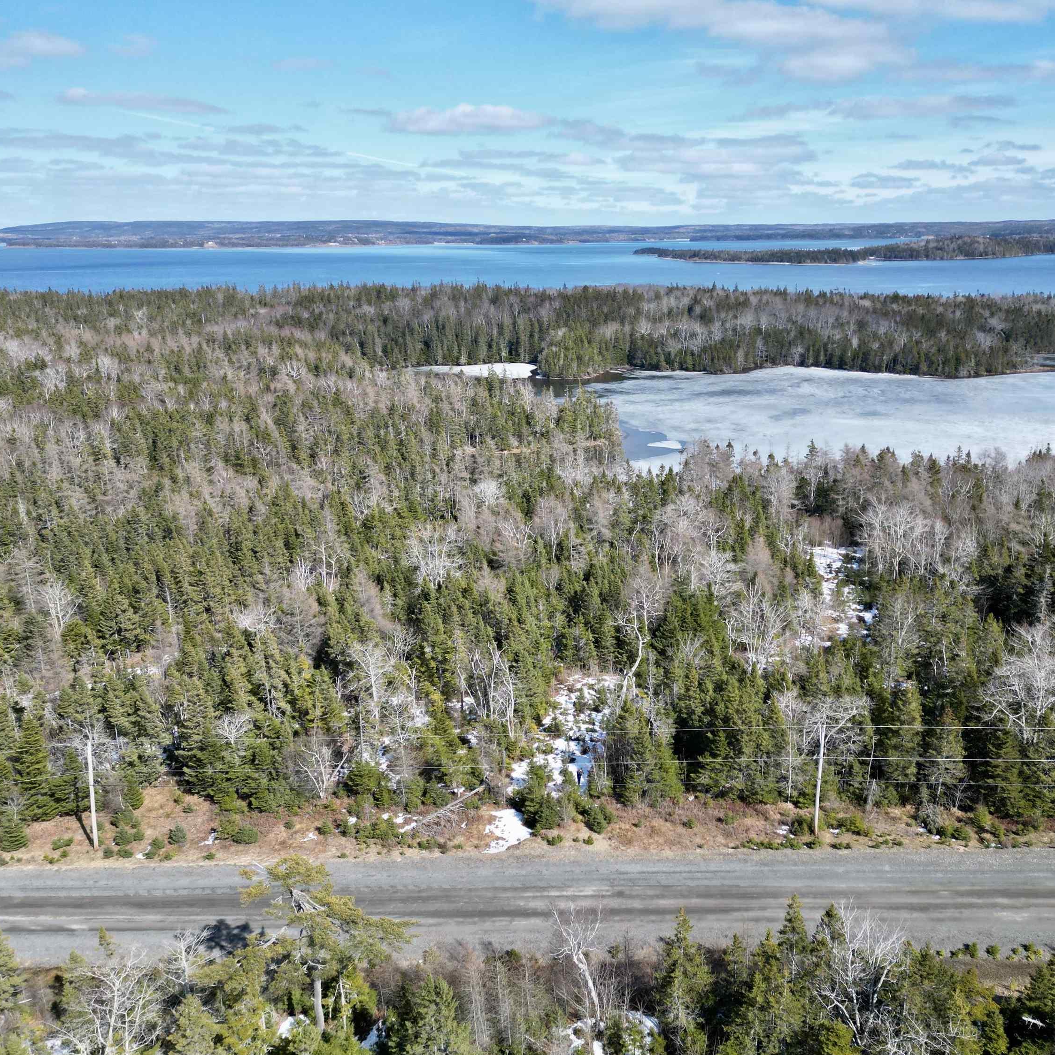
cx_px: 589
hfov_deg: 55.5
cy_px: 518
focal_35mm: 29
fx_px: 1000
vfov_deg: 55.6
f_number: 1.7
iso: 140
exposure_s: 1/2500
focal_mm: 6.72
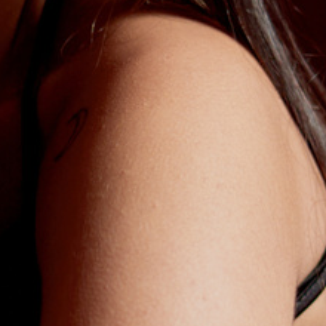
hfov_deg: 5.0
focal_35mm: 347
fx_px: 3697
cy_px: 685
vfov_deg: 5.0
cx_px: -228
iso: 250
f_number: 1.8
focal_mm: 50
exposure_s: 1/40
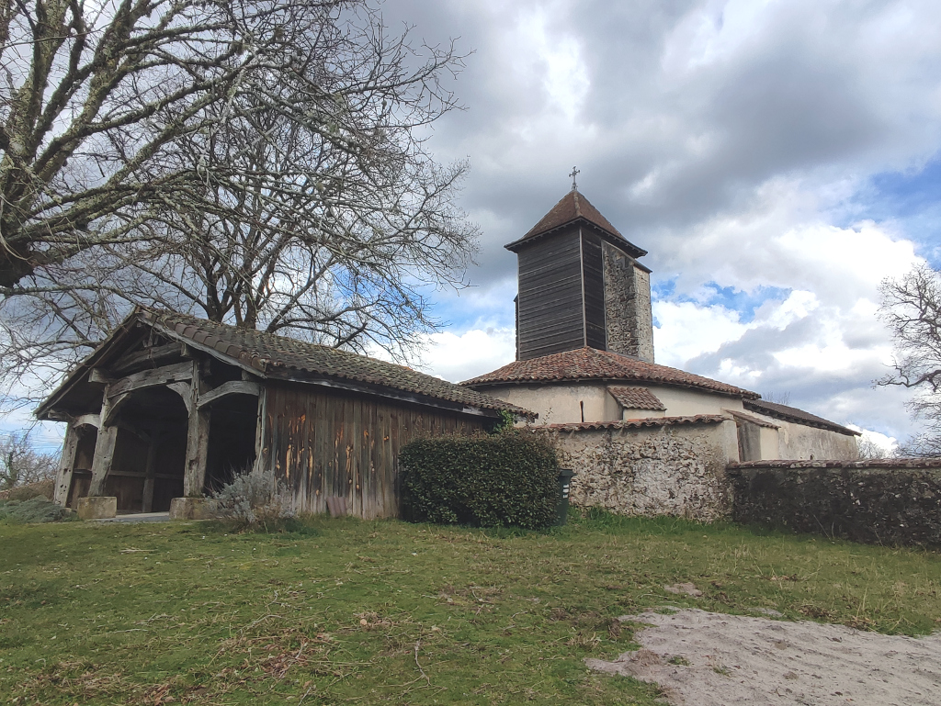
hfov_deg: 94.5
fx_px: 435
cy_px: 353
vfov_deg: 78.2
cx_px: 470
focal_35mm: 16
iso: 50
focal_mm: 1.65
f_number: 2.2
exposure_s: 1/954
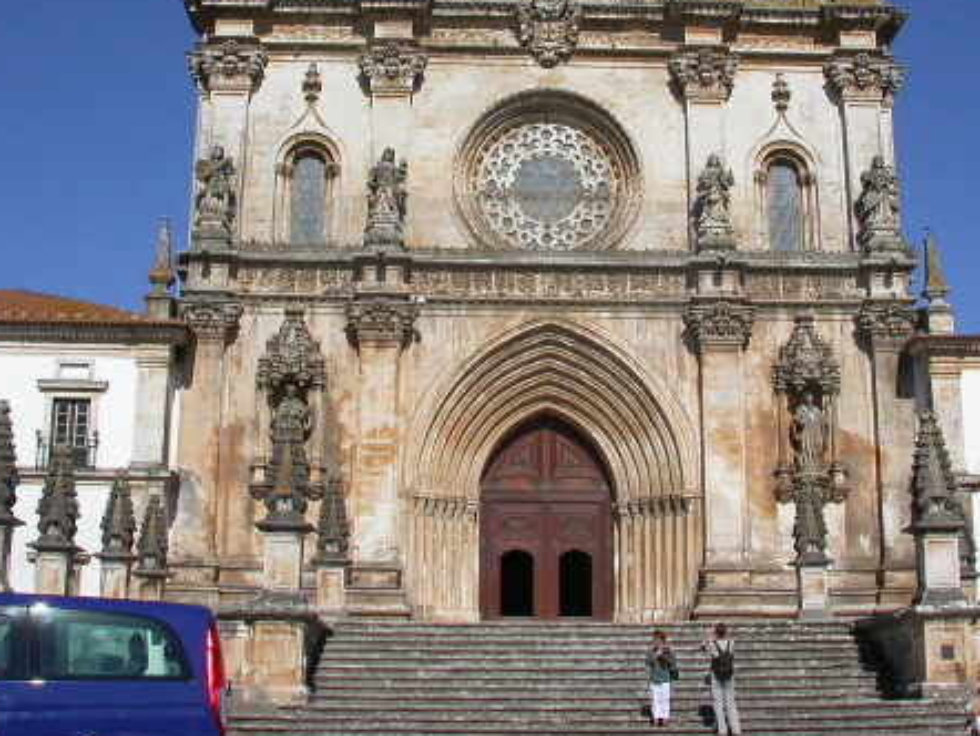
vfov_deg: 26.4
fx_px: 1558
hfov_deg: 34.9
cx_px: 539
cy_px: 215
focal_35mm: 55
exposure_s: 1/700
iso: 100
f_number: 7.5
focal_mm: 7.85
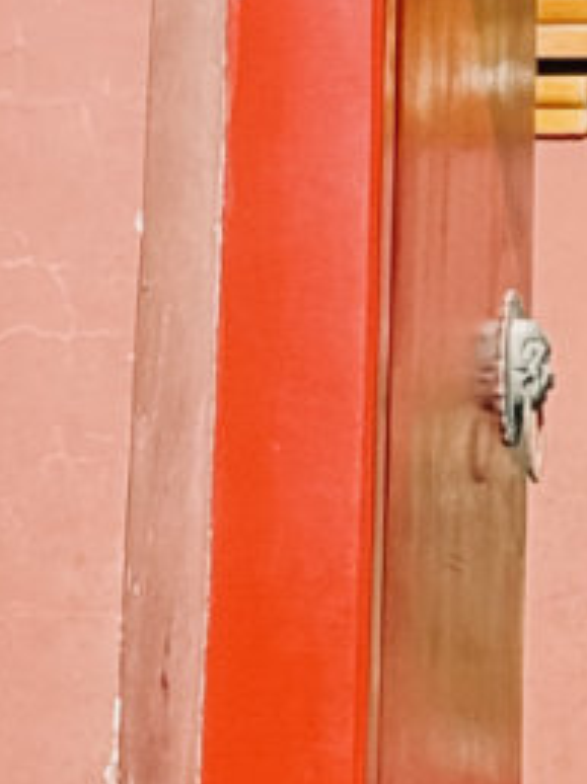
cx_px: 1204
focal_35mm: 298
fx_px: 6749
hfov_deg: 4.9
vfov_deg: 6.6
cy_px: -450
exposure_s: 1/1429
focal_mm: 6.8
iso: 100
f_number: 1.8
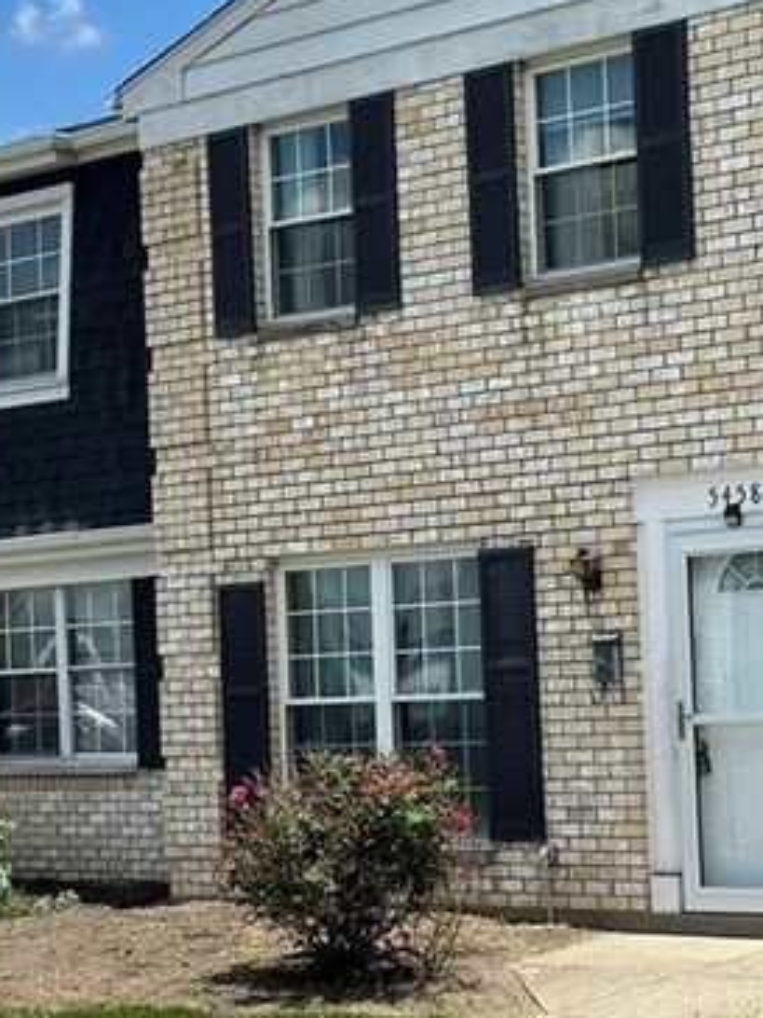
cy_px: 564
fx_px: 2586
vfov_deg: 22.2
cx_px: 486
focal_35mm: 88
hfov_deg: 16.8
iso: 100
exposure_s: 1/5556
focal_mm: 6.86
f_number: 1.78
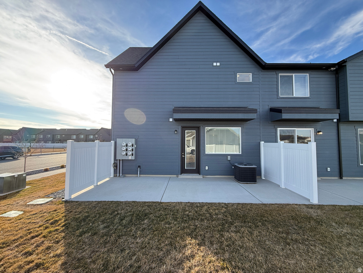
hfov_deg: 102.1
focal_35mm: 14
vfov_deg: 85.7
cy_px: 136
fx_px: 147
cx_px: 182
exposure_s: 1/379
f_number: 2.2
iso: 50
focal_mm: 2.22
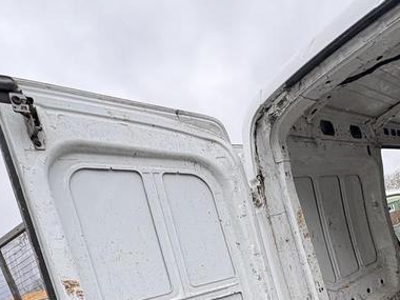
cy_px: 317
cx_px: 265
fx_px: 381
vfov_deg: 37.2
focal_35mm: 33
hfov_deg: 54.3
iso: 40
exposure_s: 1/236
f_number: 2.2
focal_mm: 2.22
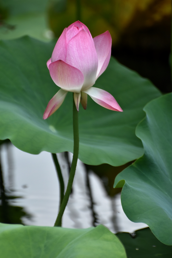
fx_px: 2472
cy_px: 129
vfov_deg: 6.0
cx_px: 86
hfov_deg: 4.0
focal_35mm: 345
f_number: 5.6
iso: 800
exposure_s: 1/500
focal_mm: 230
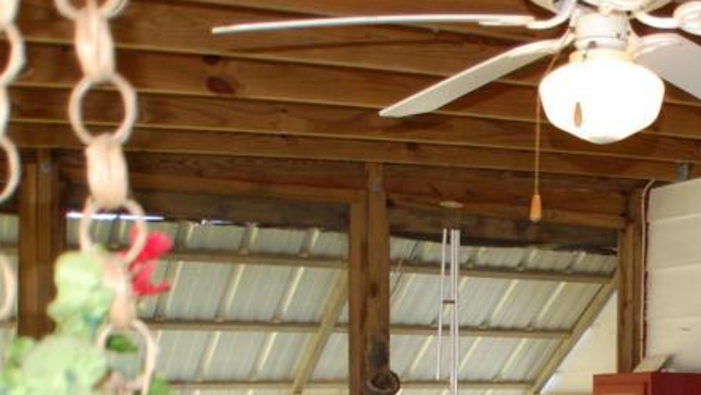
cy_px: 525
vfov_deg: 14.1
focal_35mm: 82
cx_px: 697
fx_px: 1525
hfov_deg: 24.7
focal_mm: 20
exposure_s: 1/125
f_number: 3.8
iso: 400
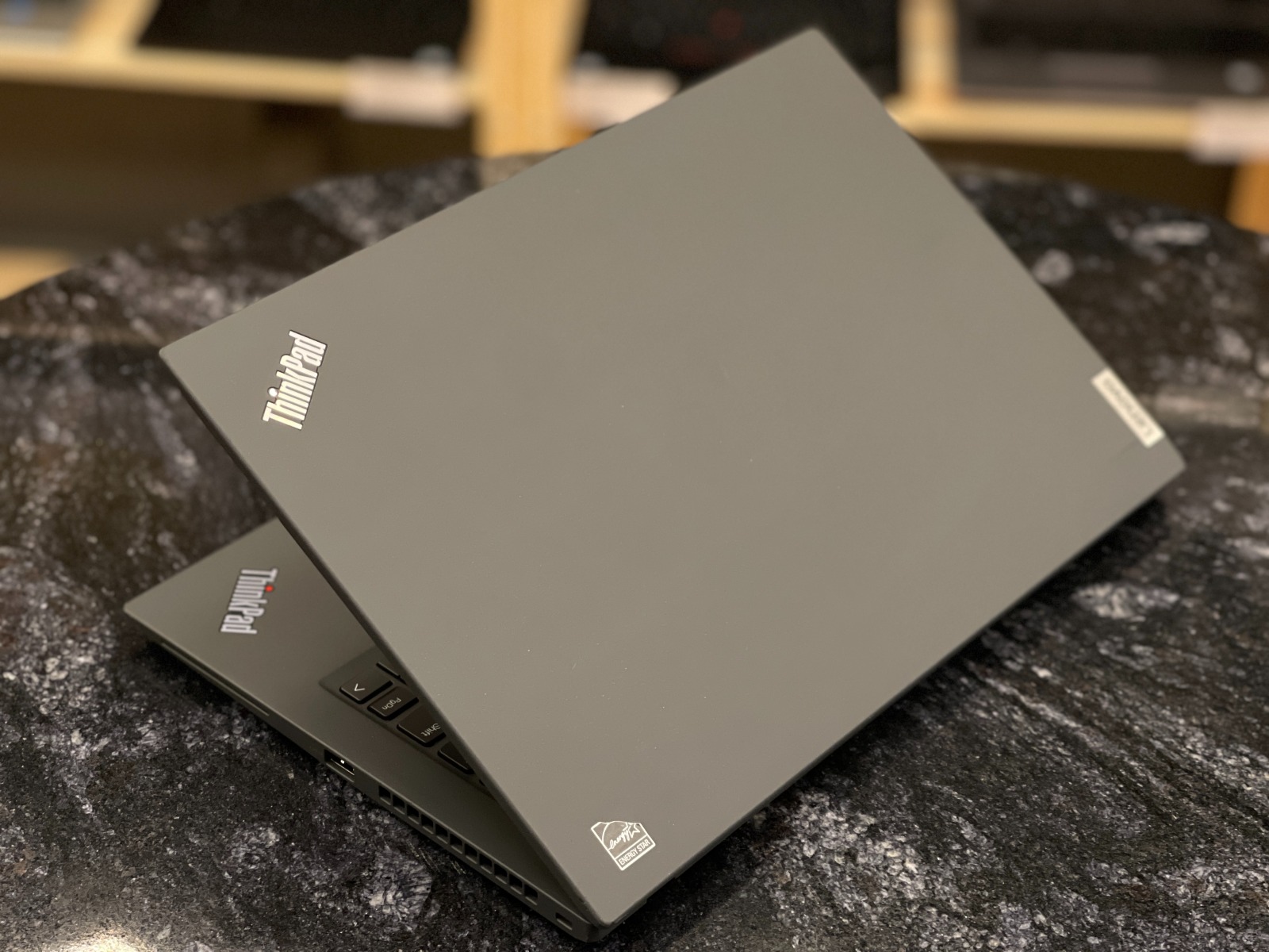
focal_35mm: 64
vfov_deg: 22.9
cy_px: 476
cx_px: 634
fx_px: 2346
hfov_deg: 30.3
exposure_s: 1/40
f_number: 2.2
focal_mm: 7.5
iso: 250
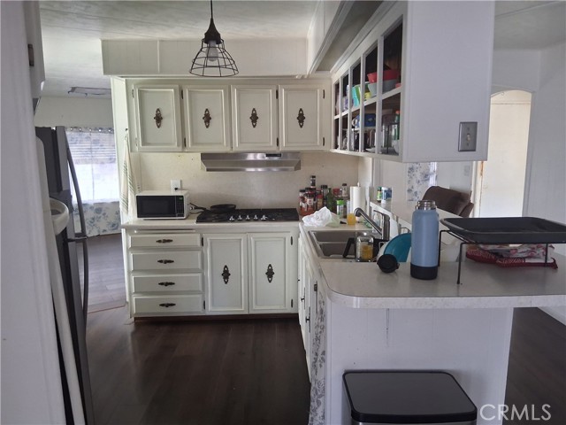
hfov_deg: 67.3
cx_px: 283
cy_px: 212
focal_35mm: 26
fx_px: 425
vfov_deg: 53.1
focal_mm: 3.98
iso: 640
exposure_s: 1/60
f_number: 1.8
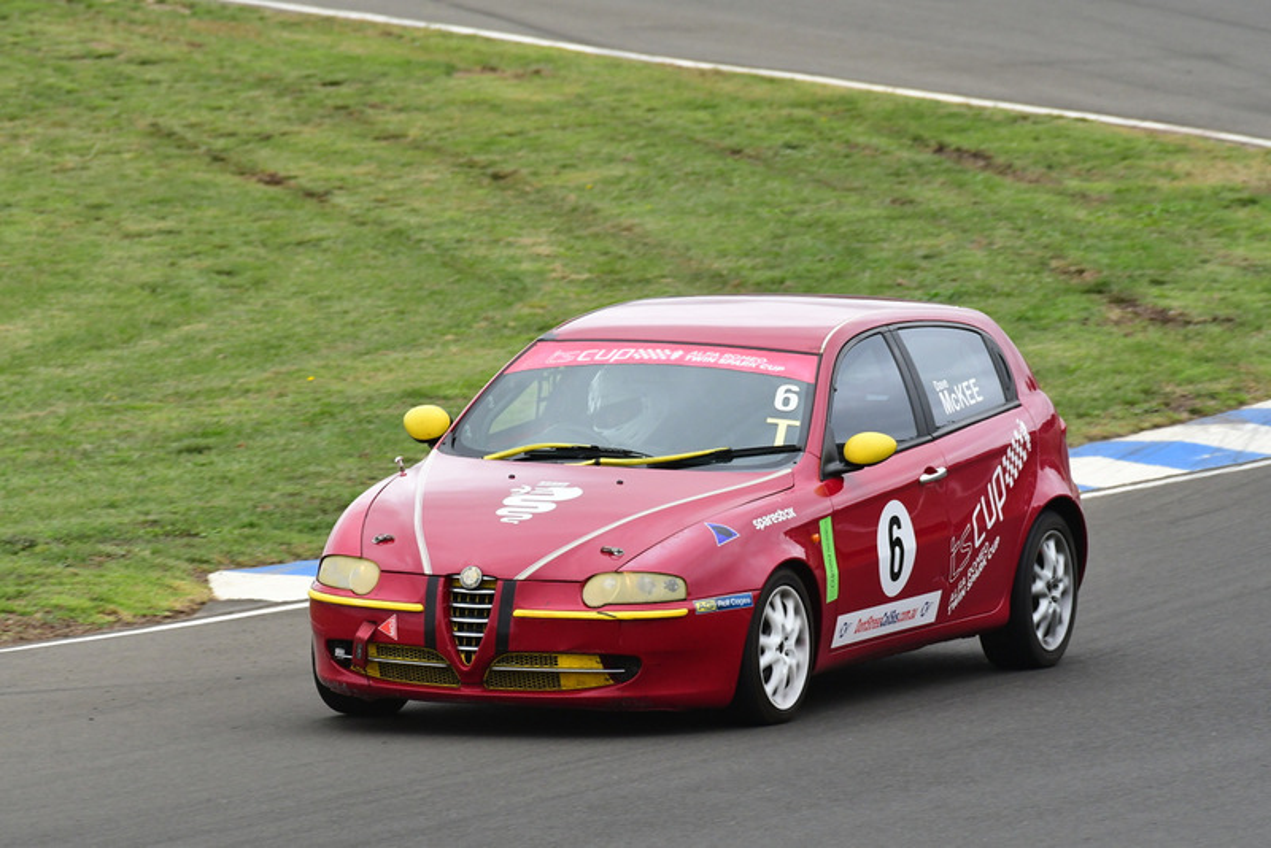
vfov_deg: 2.0
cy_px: 424
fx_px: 24368
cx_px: 636
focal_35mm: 690
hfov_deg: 3.0
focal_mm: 460
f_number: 10
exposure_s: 1/640
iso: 1000
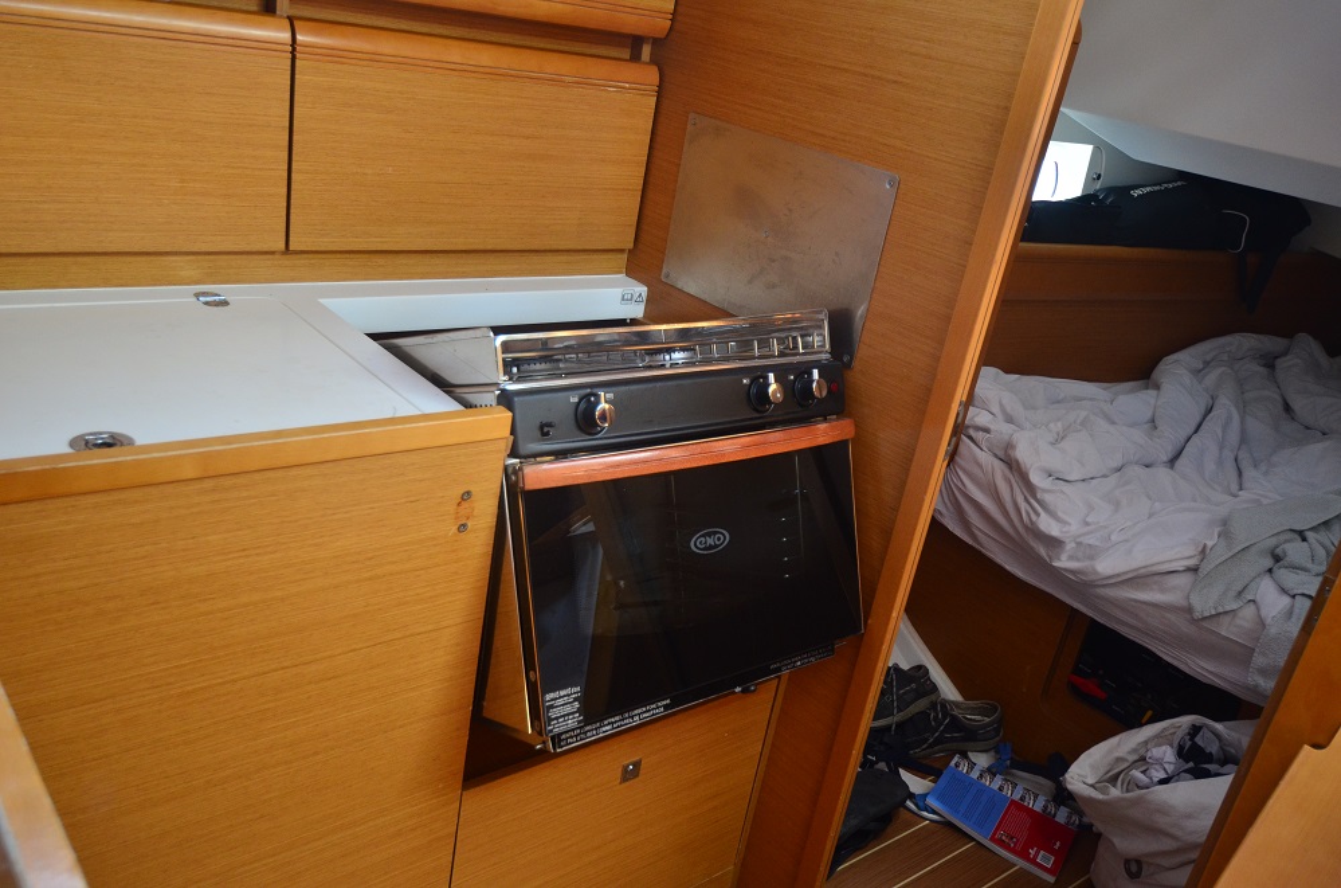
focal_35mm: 28
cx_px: 670
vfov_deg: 45.5
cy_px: 444
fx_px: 1059
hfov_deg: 64.7
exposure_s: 1/320
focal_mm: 19
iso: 800
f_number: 4
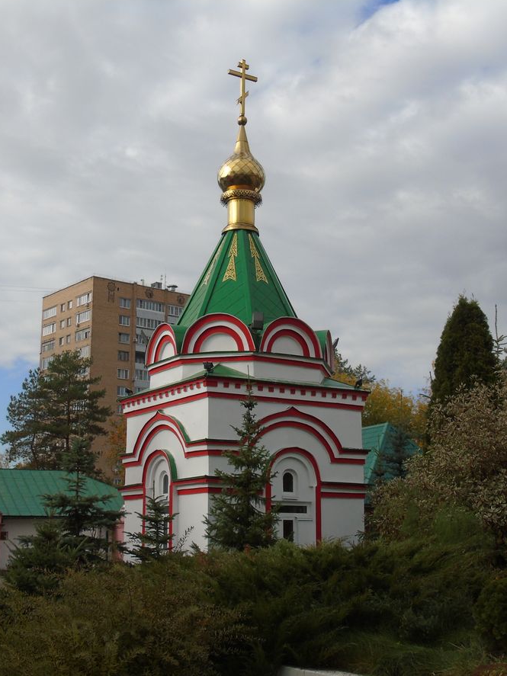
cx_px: 245
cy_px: 338
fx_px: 899
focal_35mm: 46
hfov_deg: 31.5
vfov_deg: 41.2
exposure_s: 1/800
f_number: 3.8
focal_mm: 6.1
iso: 80
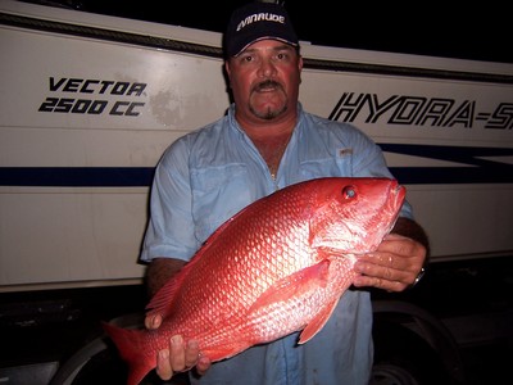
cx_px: 256
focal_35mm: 33
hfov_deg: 55.4
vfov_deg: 42.9
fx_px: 489
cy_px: 192
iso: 80
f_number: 2.8
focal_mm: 5.5
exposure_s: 1/60
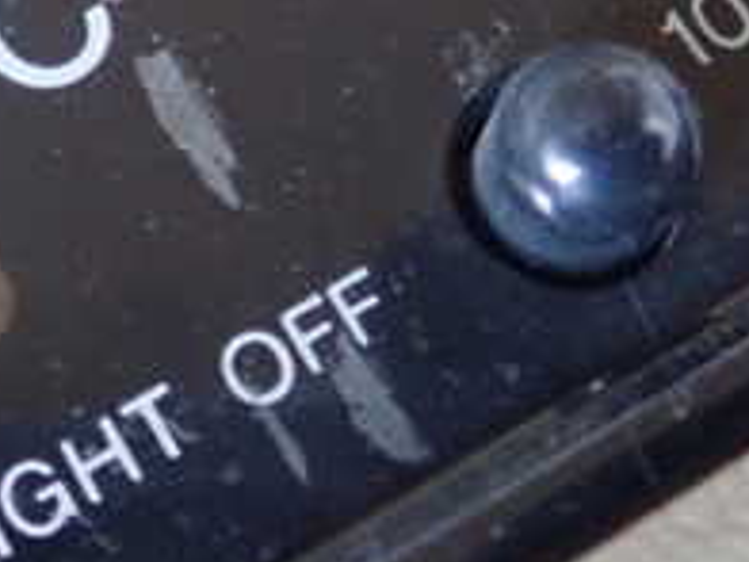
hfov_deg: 21.0
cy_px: 0
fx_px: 1991
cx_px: 107
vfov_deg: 15.8
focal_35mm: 92
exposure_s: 1/30
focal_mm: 5.5
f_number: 2.3
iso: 800
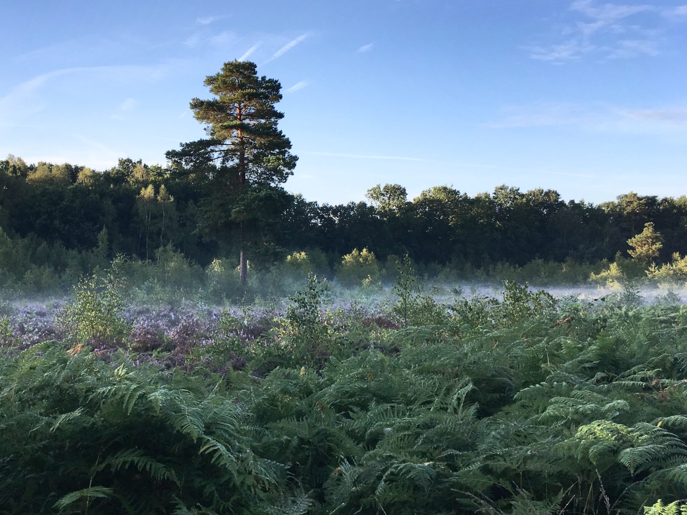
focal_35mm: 41
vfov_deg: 35.1
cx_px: 213
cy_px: 221
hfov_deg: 44.9
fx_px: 814
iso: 25
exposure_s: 1/411
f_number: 2.2
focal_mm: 4.15
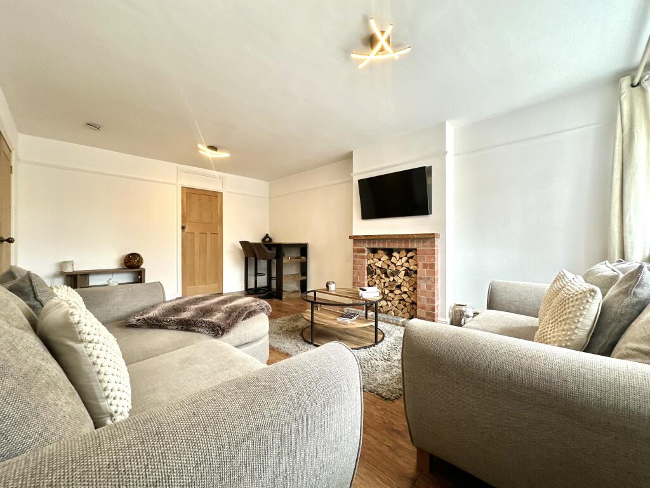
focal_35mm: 14
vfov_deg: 85.7
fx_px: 263
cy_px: 244
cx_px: 325
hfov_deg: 102.1
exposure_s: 1/50
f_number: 2.2
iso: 160
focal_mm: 2.22
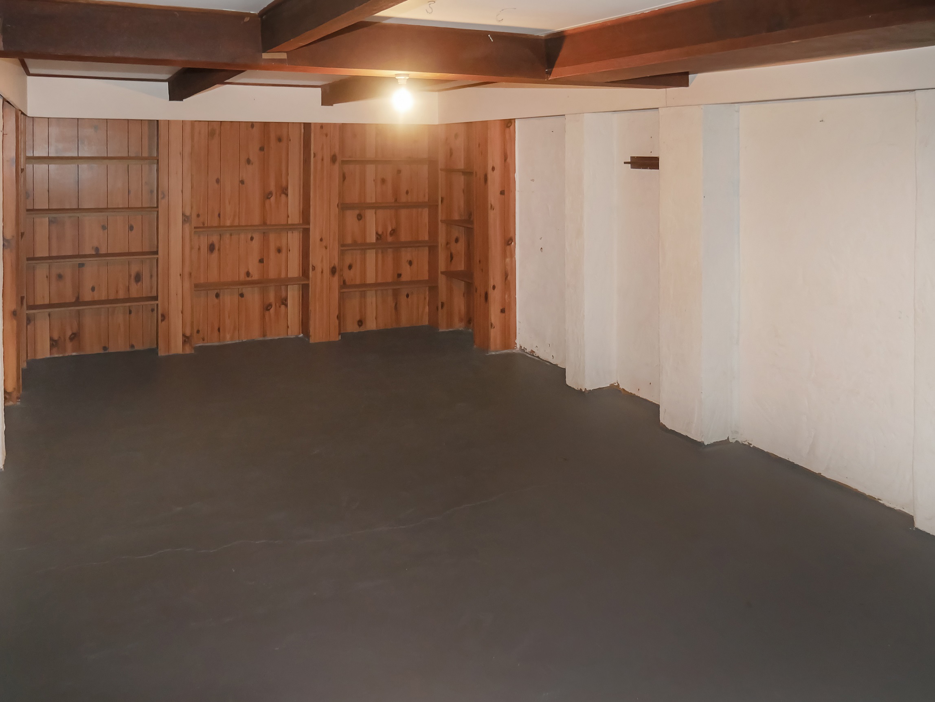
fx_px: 757
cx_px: 468
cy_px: 351
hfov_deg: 63.4
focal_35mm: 28
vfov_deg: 49.8
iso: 800
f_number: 3.5
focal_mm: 14
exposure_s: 1/60
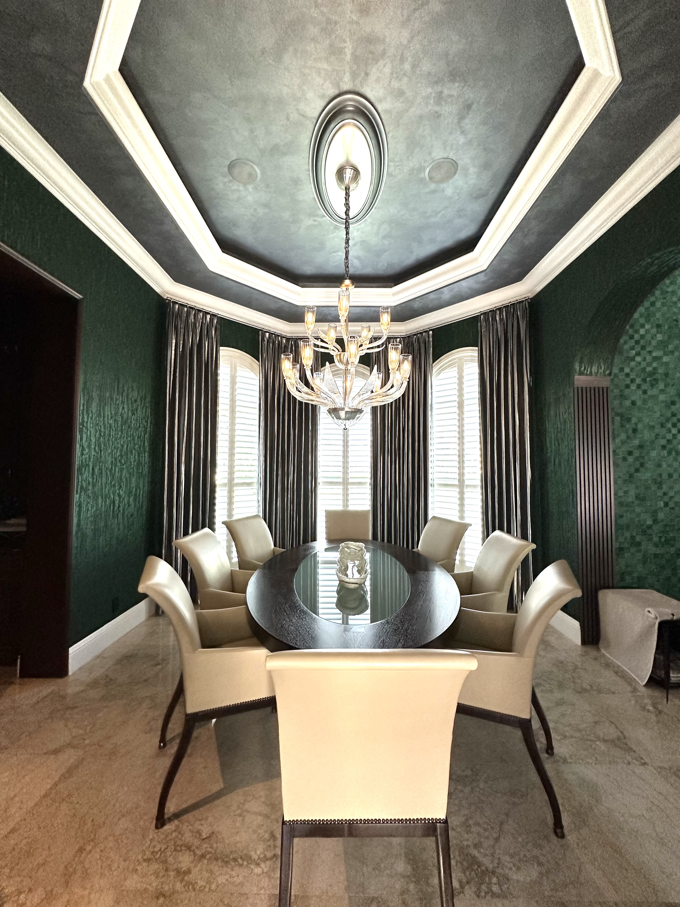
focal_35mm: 14
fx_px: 367
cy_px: 454
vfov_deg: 102.1
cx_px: 340
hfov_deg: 85.7
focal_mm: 2.22
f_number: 2.2
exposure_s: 1/120
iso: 320
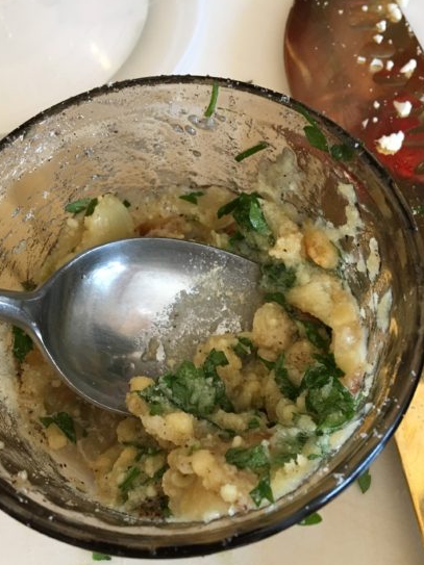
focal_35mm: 41
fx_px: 670
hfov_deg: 35.1
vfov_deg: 45.7
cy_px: 303
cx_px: 209
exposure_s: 1/30
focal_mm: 4.15
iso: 100
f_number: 2.2
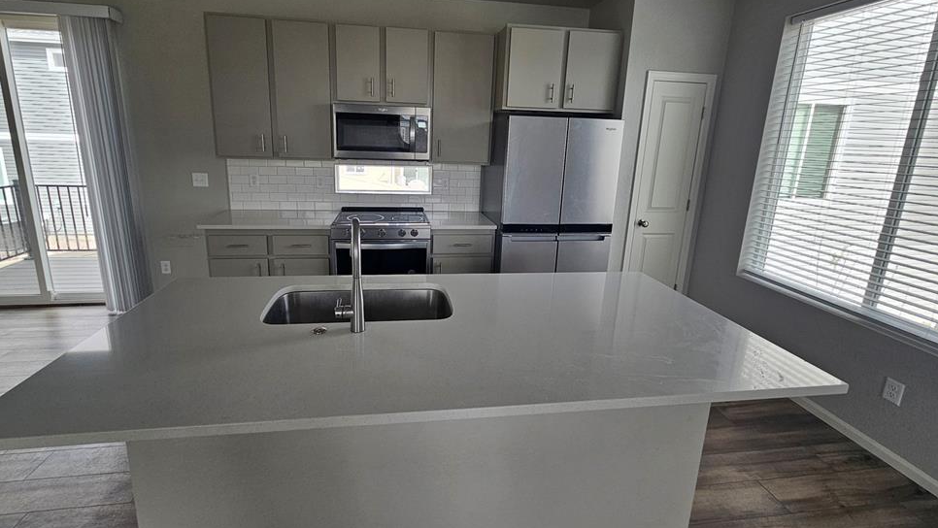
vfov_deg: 70.1
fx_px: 373
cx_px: 450
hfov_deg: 102.9
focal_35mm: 15
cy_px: 221
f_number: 2.2
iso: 80
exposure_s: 1/359
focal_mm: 2.2
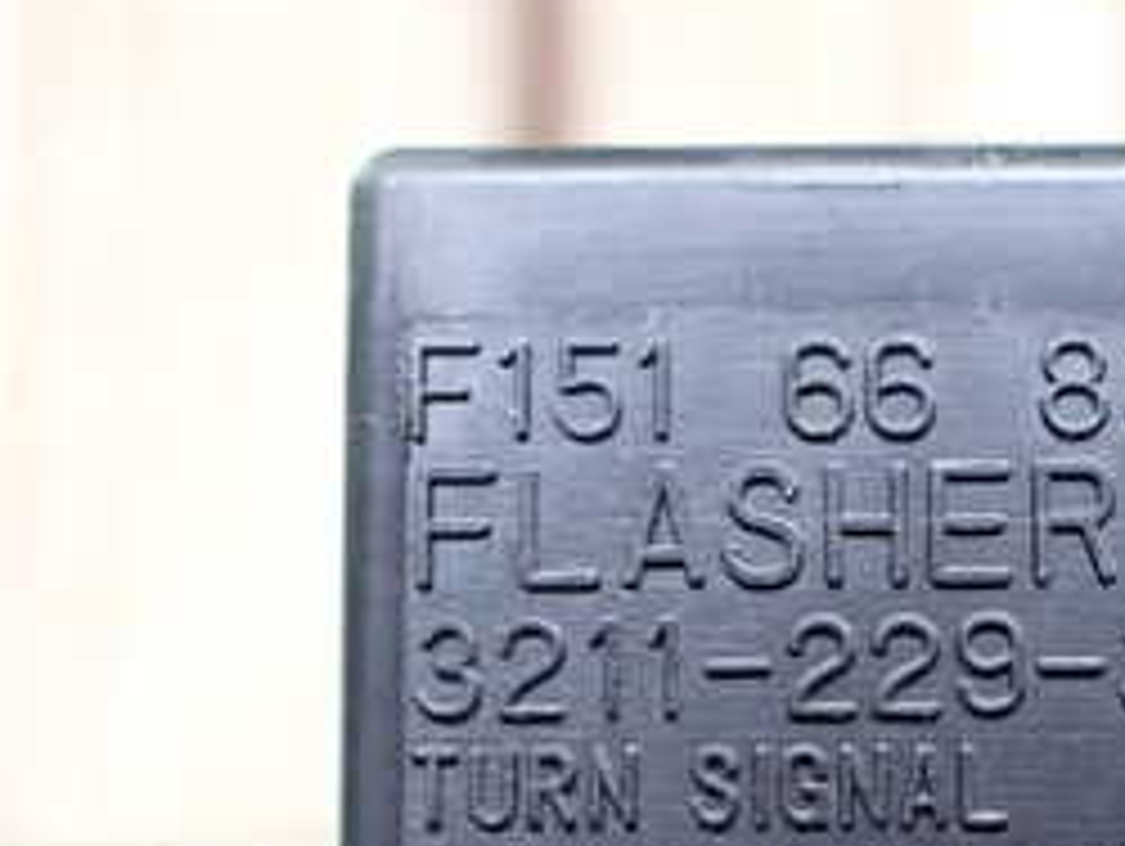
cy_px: 738
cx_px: 954
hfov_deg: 26.3
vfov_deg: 20.1
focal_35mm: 72
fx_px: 2342
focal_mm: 5.4
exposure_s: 1/40
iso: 800
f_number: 2.3
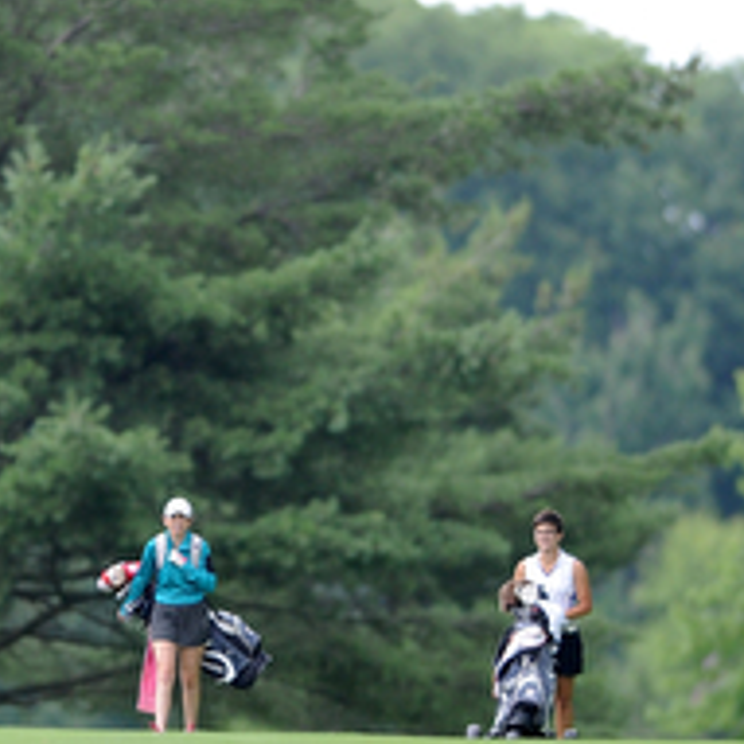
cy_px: 197
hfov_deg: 2.0
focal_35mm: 857
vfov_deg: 2.0
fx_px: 20839
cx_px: 148
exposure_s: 1/2000
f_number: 2.8
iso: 1000
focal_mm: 400
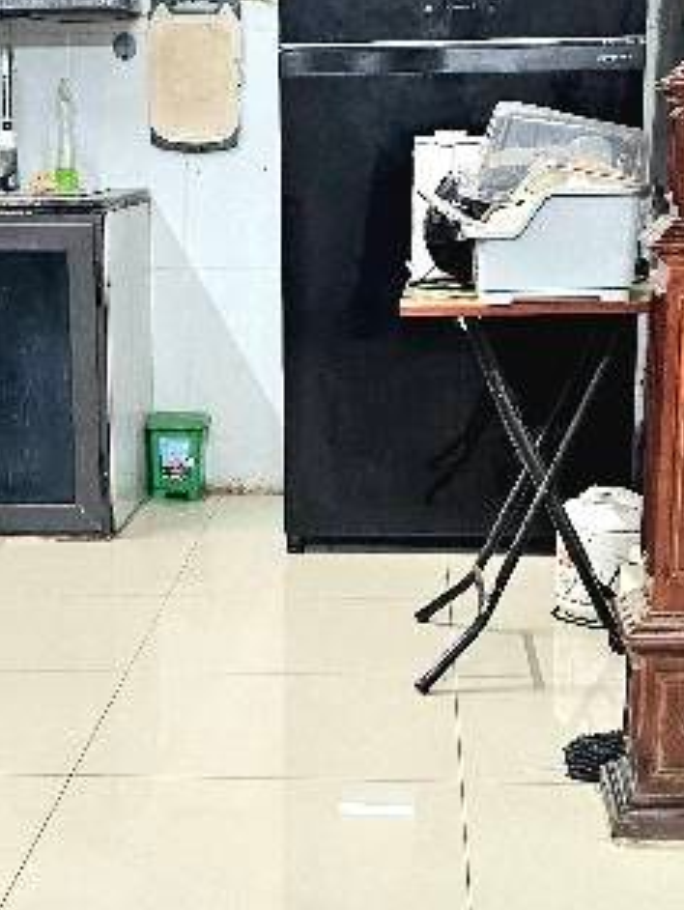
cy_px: 542
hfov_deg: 19.7
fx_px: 1973
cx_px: 296
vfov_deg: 25.9
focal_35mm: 75
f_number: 1.8
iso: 400
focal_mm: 5.4
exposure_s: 1/143
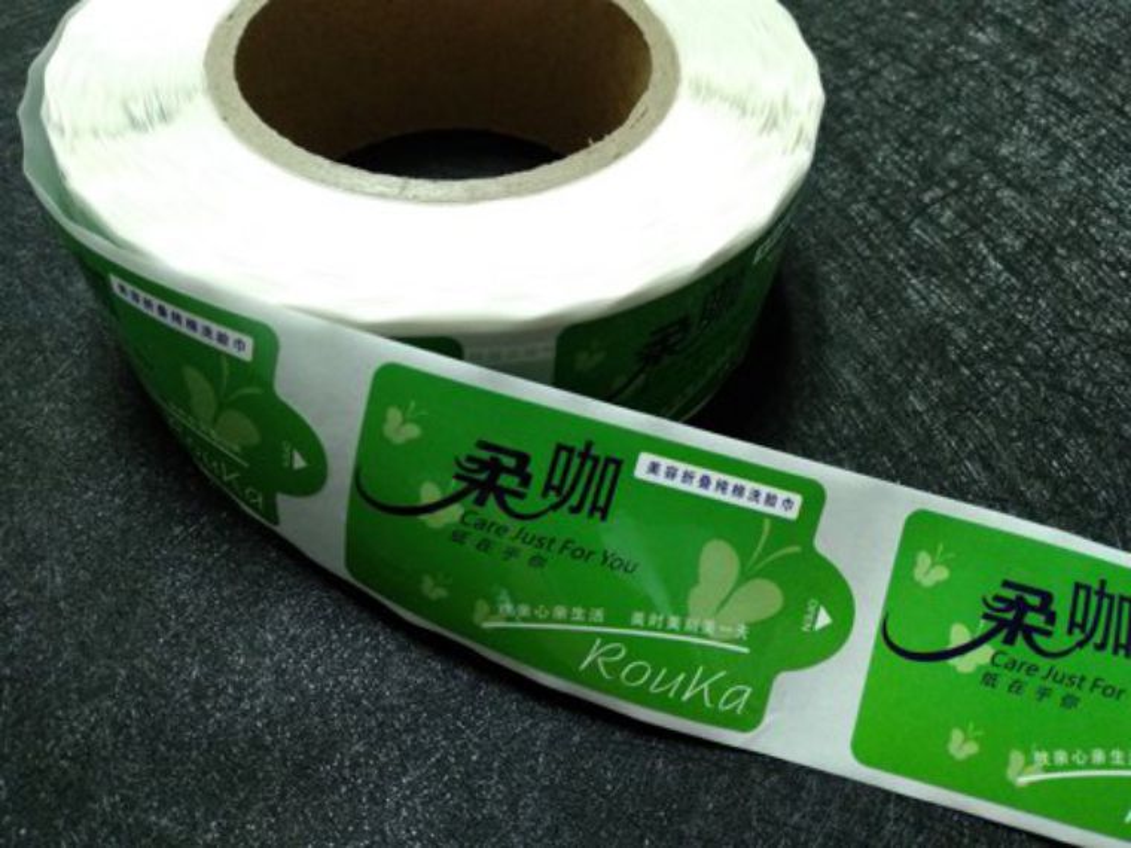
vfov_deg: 53.1
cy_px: 424
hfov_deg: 67.3
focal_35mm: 26
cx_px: 566
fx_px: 849
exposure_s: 1/25
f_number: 2.2
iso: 800
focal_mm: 3.83
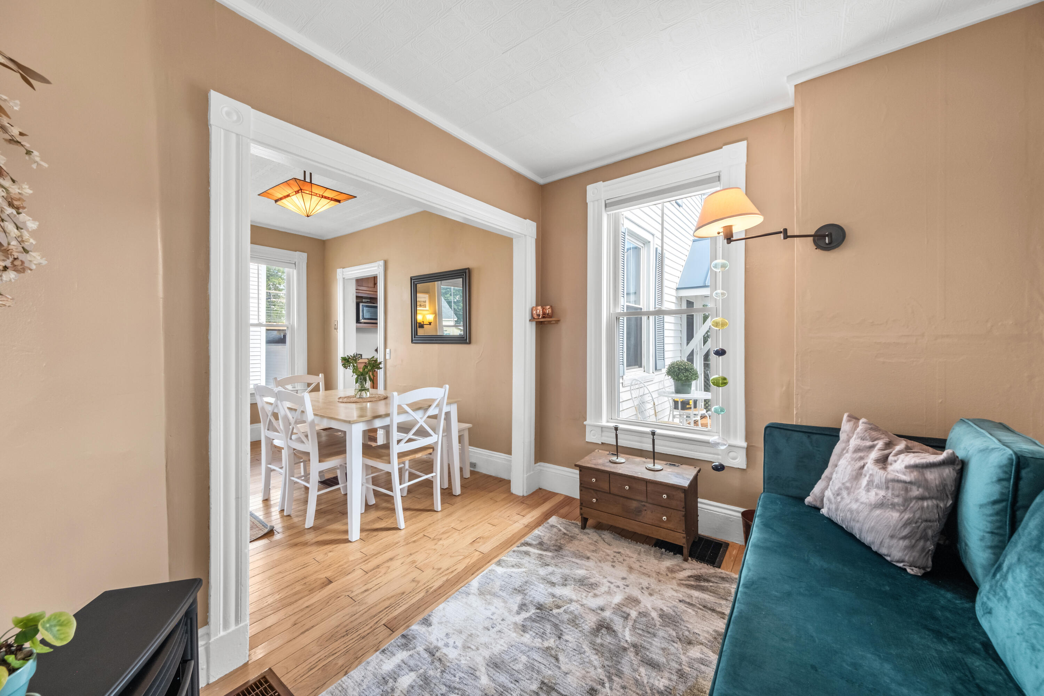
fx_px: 377
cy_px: 348
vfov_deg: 85.4
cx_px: 522
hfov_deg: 108.3
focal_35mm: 13
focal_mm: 8.7
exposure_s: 1/6
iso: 500
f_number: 8
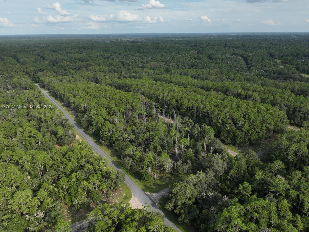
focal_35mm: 26
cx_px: 154
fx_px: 232
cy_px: 107
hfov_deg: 67.3
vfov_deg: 53.0
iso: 100
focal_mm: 12.29
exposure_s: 1/400
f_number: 2.8
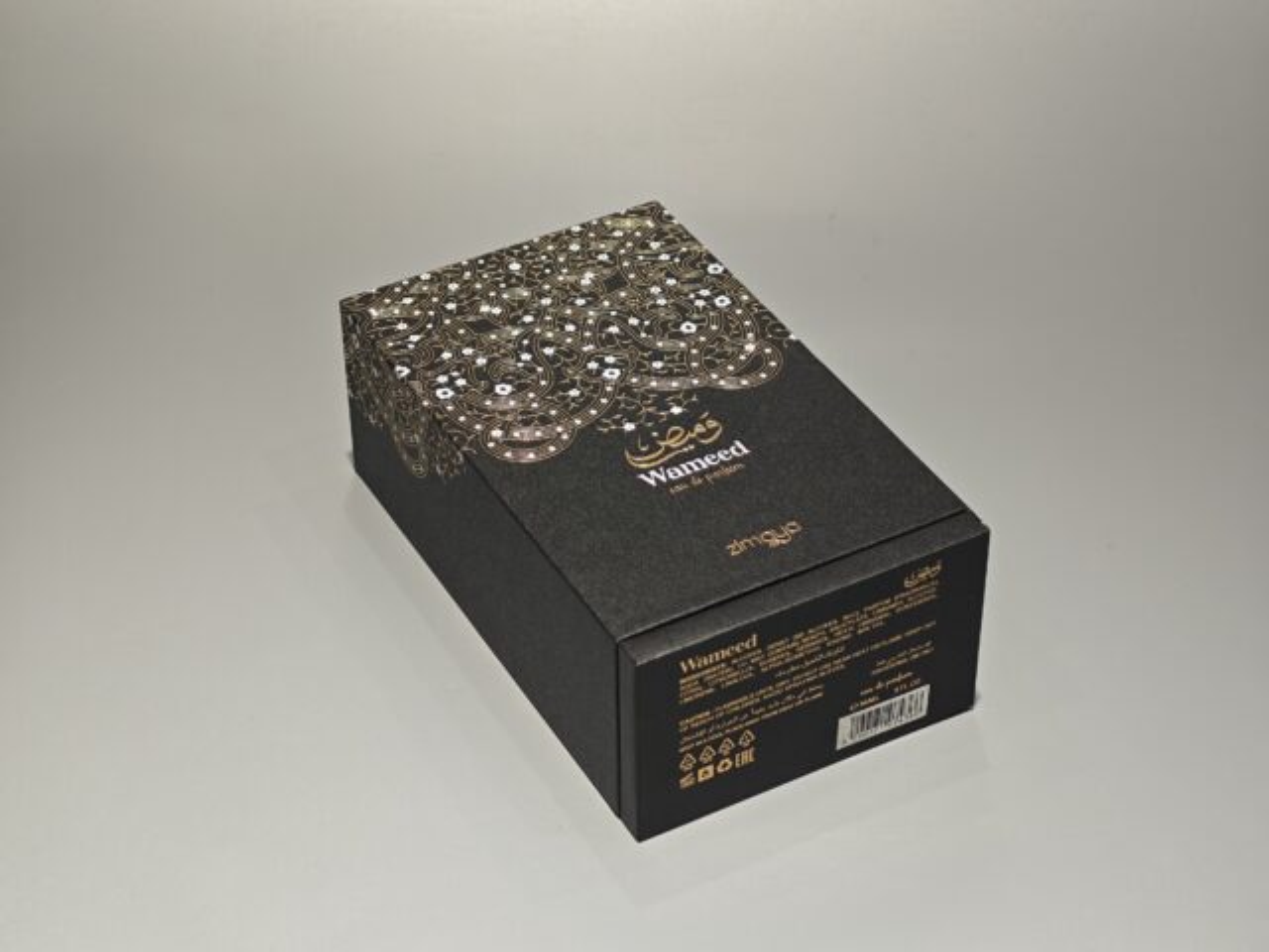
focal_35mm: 75
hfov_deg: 26.0
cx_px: 634
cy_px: 476
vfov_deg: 19.6
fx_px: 2749
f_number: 2
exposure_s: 1/100
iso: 125
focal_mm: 10.1
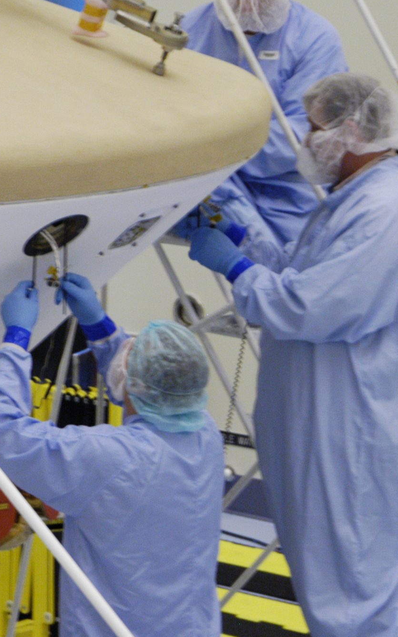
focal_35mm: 308
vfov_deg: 6.8
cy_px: 215
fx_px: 5347
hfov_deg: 4.2
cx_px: -242
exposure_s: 1/15
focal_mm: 90
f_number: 6.3
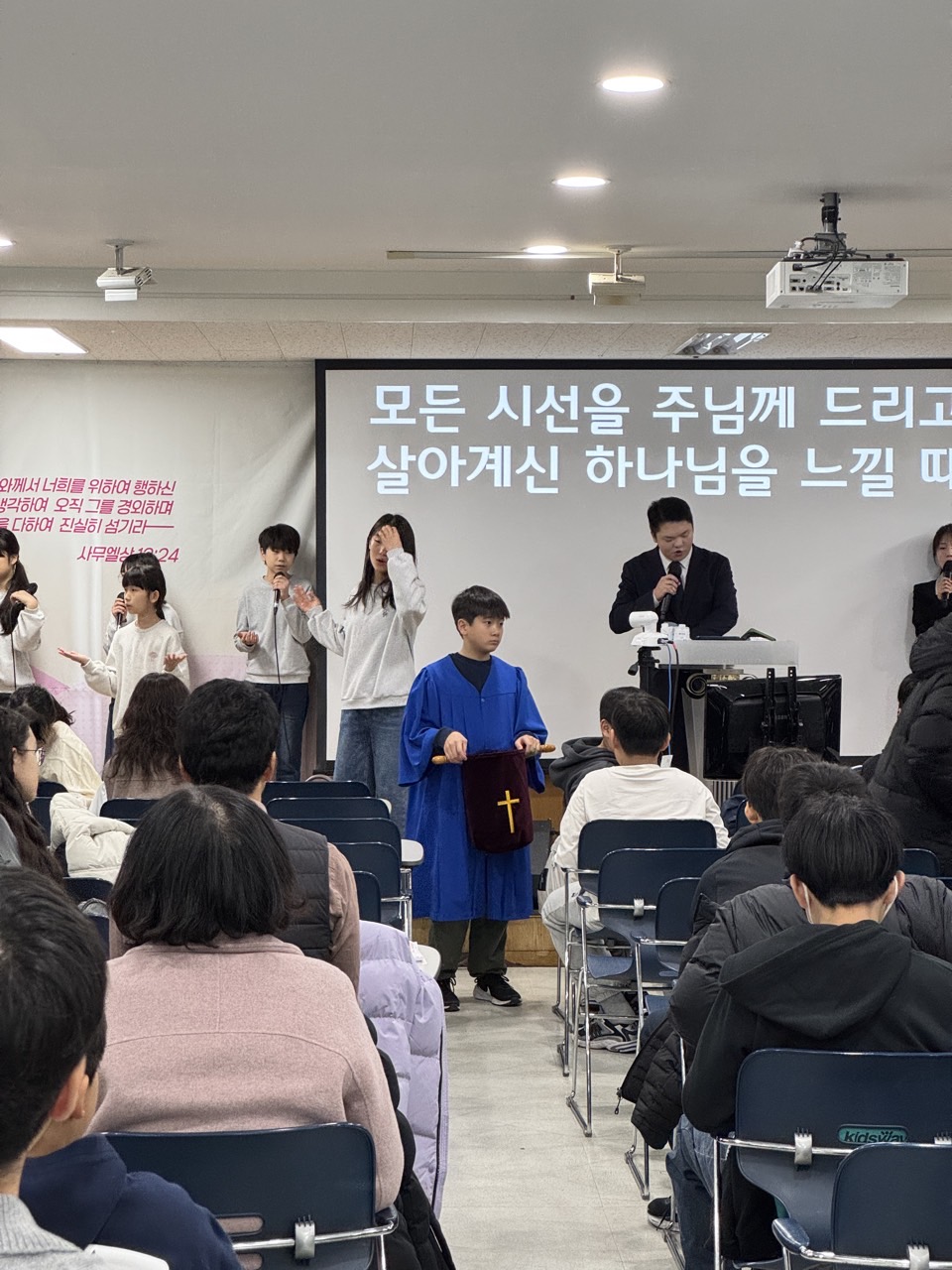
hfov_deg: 19.1
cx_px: 476
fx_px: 2824
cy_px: 635
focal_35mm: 77
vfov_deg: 25.3
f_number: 2.8
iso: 320
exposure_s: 1/60
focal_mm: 9
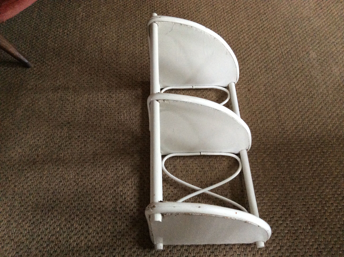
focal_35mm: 32
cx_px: 172
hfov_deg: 56.9
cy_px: 128
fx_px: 318
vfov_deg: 44.1
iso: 250
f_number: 2.4
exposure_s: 1/25
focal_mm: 3.3
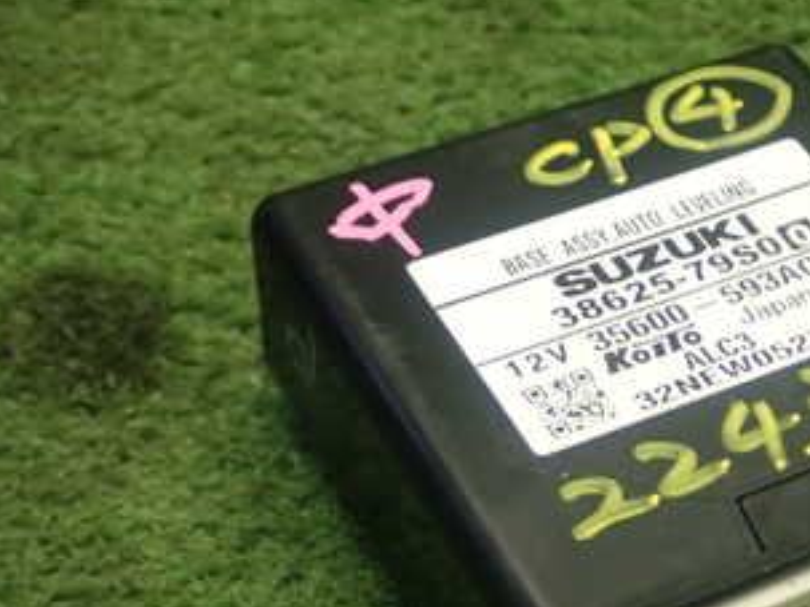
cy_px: 412
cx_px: 690
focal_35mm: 93
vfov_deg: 15.8
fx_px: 2175
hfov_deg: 20.8
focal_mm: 8.4
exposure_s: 1/50
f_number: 3.1
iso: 320
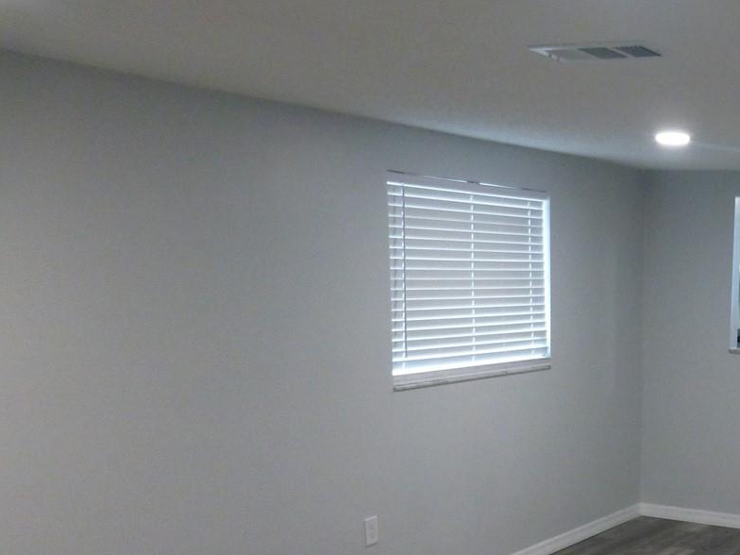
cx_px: 711
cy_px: 477
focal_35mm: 49
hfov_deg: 35.8
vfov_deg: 28.7
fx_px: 1047
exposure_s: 1/40
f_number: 3.3
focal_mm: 4.3
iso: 400
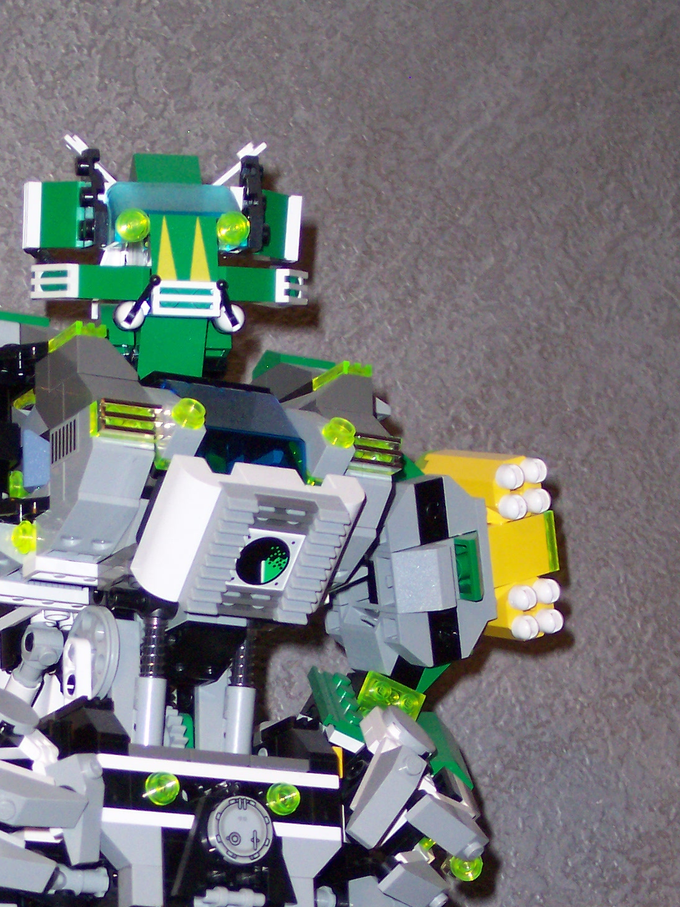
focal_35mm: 135
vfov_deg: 14.5
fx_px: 3538
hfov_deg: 10.9
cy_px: 770
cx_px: 148
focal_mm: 16
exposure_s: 1/45
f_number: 3.8
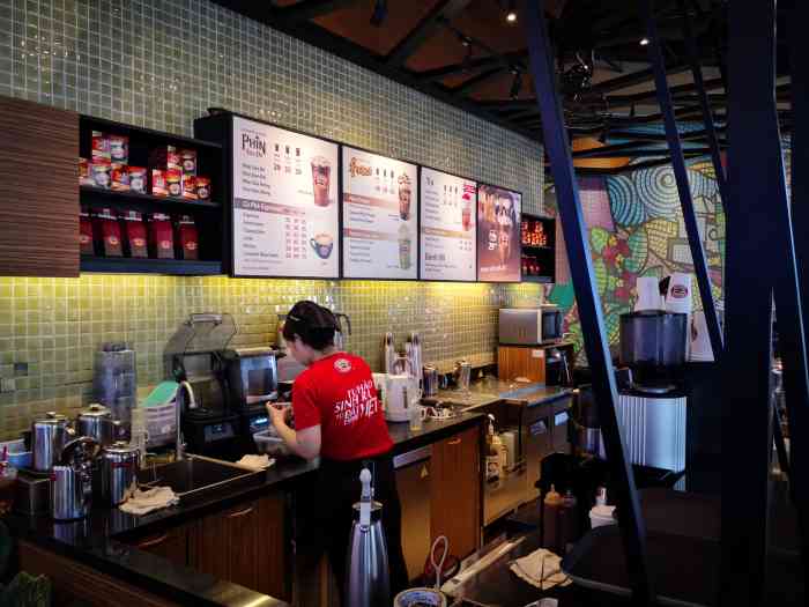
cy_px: 304
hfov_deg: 65.3
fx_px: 631
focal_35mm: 27
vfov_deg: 51.4
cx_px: 404
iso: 160
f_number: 1.6
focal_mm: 3.95
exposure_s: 1/60.2
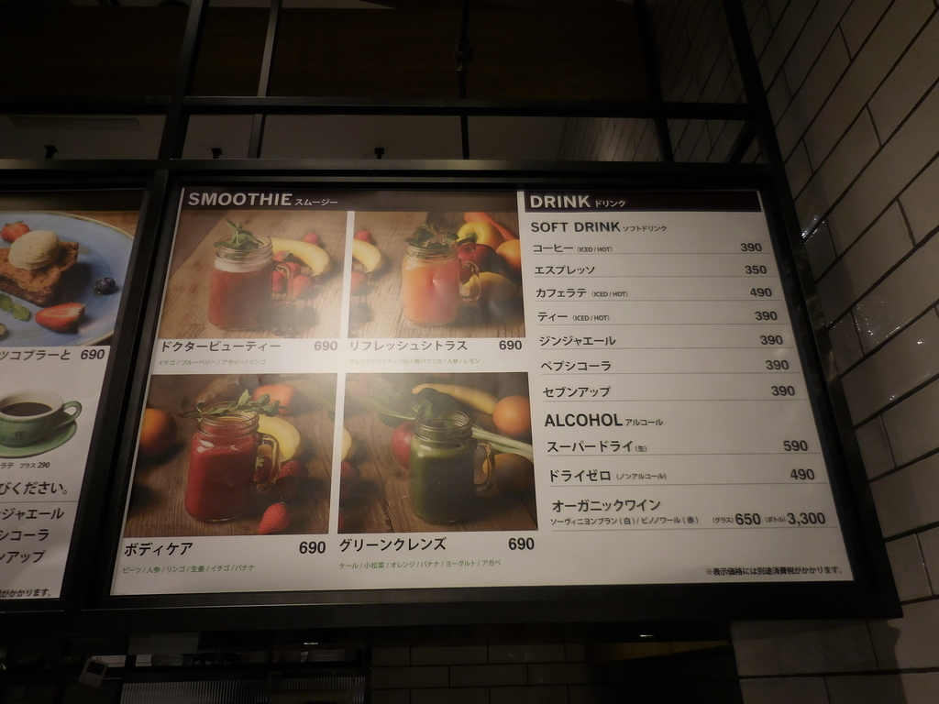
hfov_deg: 69.4
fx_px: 678
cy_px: 352
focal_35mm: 25
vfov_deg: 54.9
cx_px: 470
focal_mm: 4.5
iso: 125
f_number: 3.3
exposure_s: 1/80
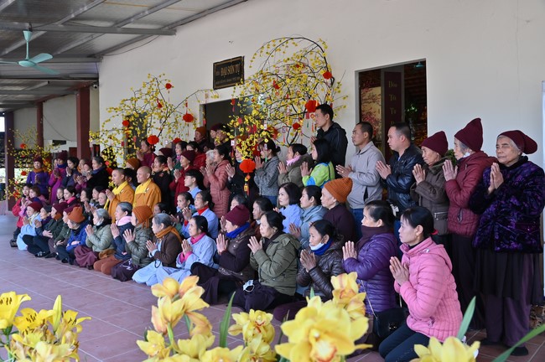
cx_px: 272
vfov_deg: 43.5
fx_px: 454
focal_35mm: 30
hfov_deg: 62.0
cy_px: 181
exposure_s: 1/100
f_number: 7.1
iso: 400
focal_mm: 30
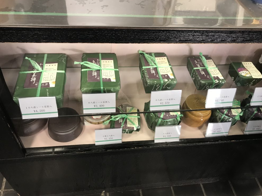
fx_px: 220
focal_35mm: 29
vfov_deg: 48.2
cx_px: 131
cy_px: 98
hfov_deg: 61.7
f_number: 1.8
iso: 40
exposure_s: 1/15
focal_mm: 3.99
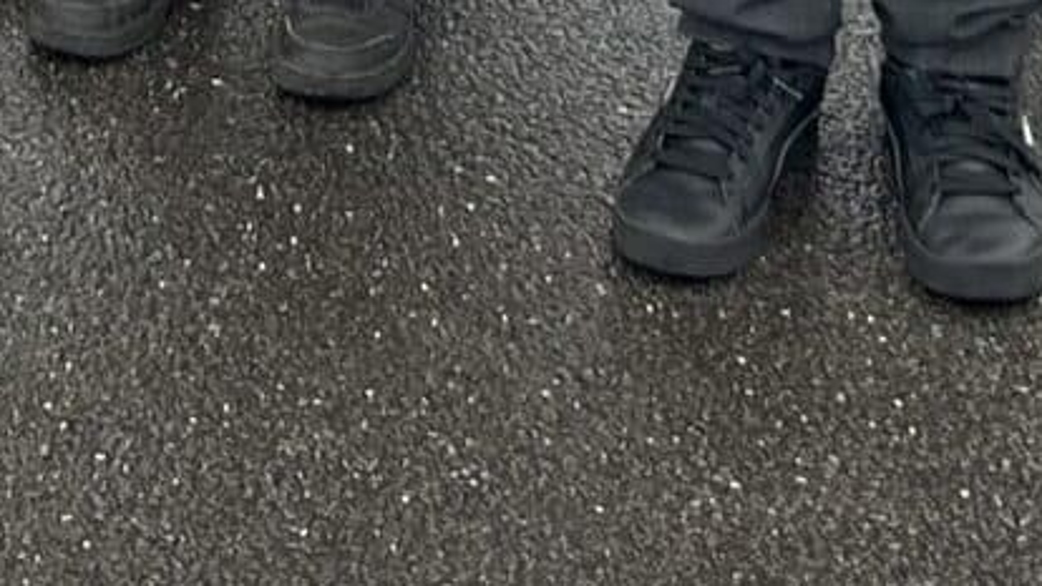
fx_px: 4836
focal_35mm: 175
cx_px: 103
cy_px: -1494
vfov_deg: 6.1
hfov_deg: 12.2
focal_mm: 5.7
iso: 40
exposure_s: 1/241
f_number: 1.5
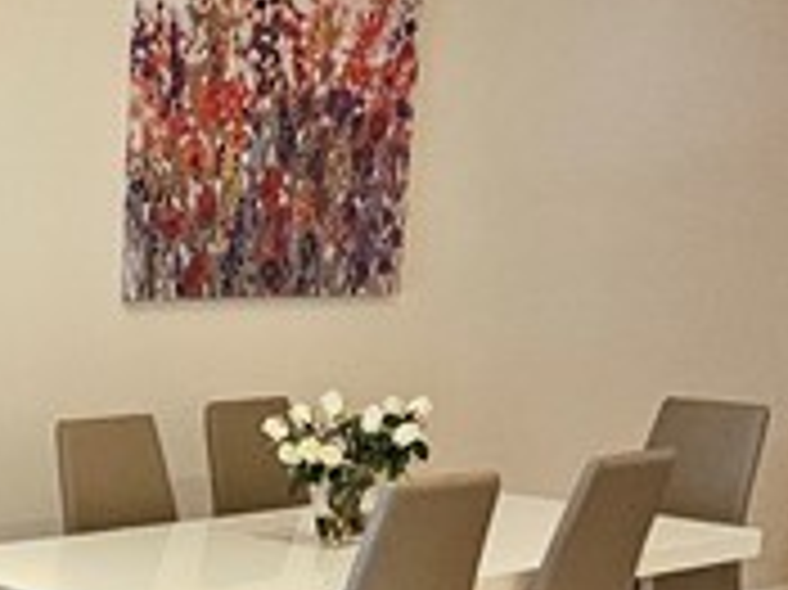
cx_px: -108
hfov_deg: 23.8
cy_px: 829
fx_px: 1729
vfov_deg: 17.7
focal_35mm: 76
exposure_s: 1/60
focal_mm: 2.2
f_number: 2.2
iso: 320
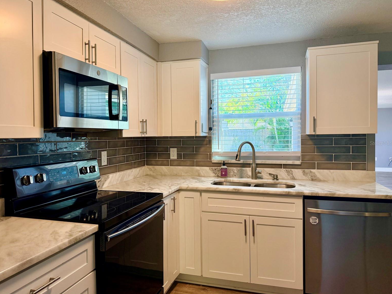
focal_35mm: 25
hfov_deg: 69.4
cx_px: 190
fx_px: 283
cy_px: 143
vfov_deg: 54.9
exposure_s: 1/137
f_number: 1.78
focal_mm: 6.76
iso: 200
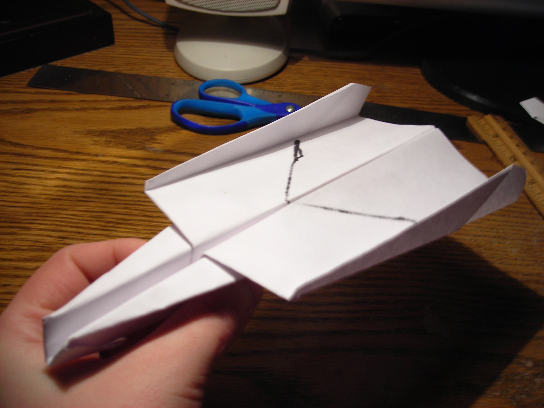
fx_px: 597
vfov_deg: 37.7
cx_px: 272
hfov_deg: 49.0
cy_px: 204
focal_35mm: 38
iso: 50
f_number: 3.2
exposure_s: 1/10.4
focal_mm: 6.3
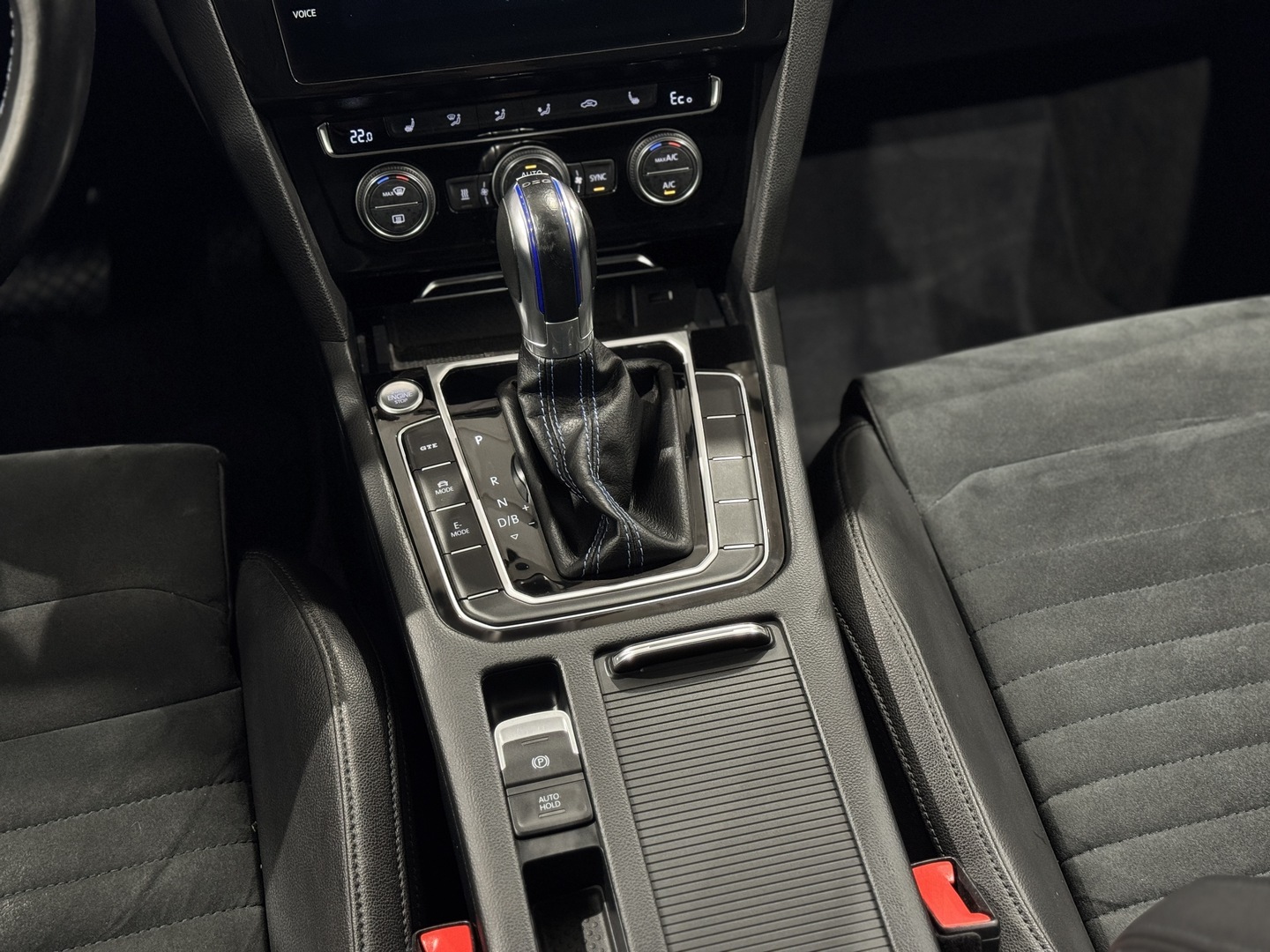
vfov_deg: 30.3
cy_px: 476
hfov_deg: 39.7
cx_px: 635
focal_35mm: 48
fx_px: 1761
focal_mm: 6.76
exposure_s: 1/33
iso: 400
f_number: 1.78
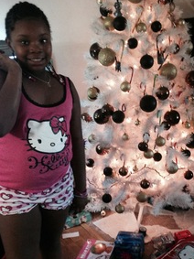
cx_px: 121
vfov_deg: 34.1
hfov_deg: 26.0
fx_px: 419
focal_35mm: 56
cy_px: 166
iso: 320
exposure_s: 1/20
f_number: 2.4
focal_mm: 4.12
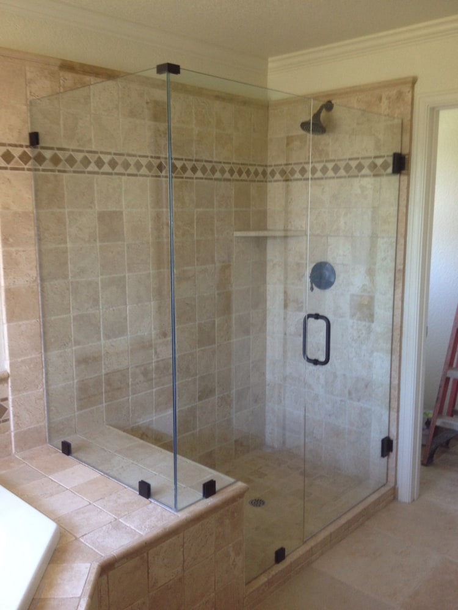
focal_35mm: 35
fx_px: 617
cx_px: 229
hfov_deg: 40.7
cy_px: 305
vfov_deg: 52.6
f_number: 2.4
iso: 100
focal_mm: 4.28
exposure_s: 1/20
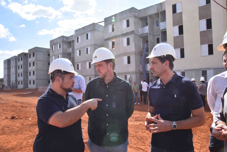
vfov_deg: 53.2
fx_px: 151
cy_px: 76
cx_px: 114
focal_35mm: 24
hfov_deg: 73.7
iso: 1600
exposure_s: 1/250
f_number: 20
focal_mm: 24
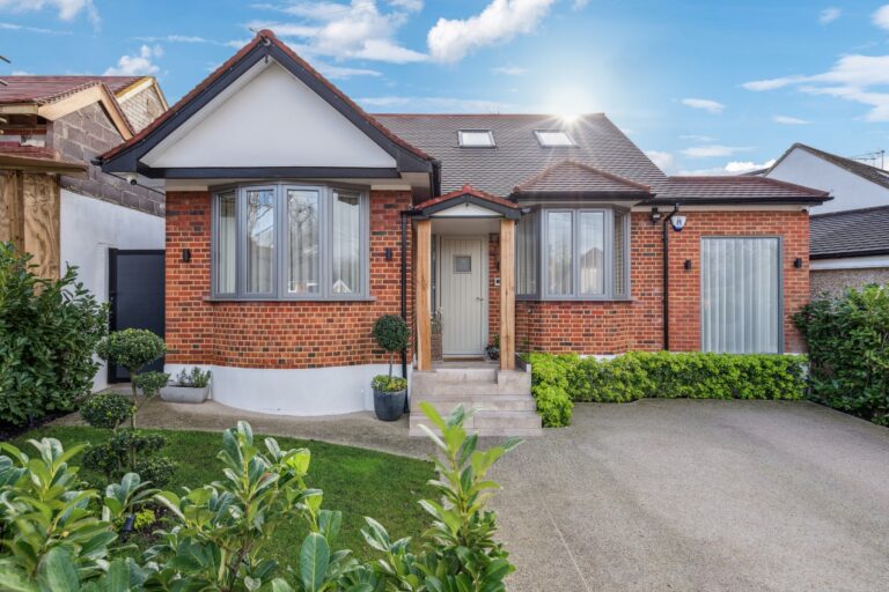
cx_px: 444
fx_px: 444
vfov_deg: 67.4
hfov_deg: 90.0
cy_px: 296
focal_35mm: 18
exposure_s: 1/200
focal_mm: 18
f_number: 6.3
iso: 400
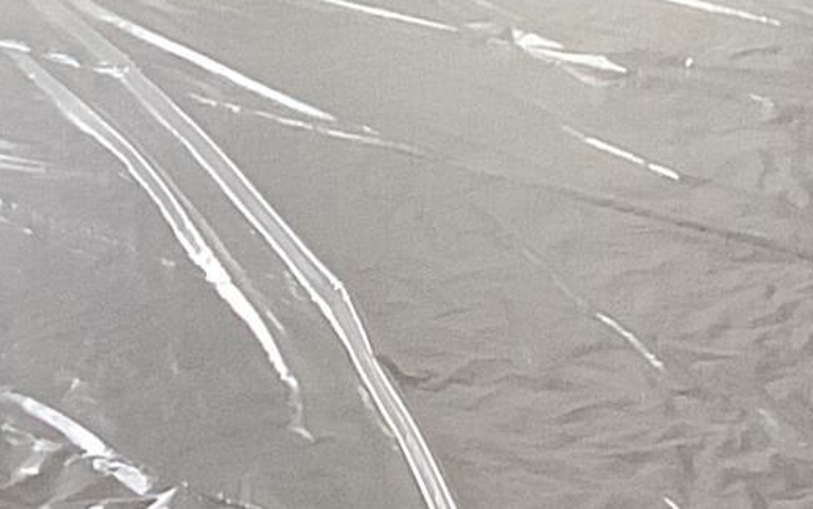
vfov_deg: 6.8
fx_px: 4234
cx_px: 1208
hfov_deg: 10.6
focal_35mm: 191
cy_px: -55
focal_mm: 3.3
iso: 250
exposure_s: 1/60
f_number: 2.4
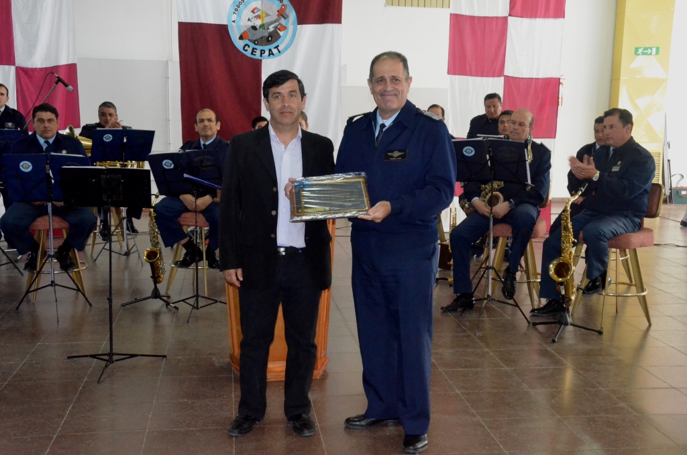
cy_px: 228
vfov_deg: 28.8
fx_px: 885
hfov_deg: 42.4
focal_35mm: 46
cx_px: 344
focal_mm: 31
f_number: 8
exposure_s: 1/60
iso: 6400
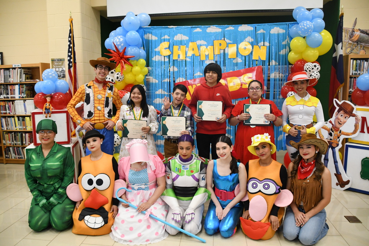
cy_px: 123
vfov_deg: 47.9
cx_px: 184
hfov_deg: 67.4
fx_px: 277
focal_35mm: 27
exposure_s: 1/125
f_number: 5.6
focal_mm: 18
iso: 2000
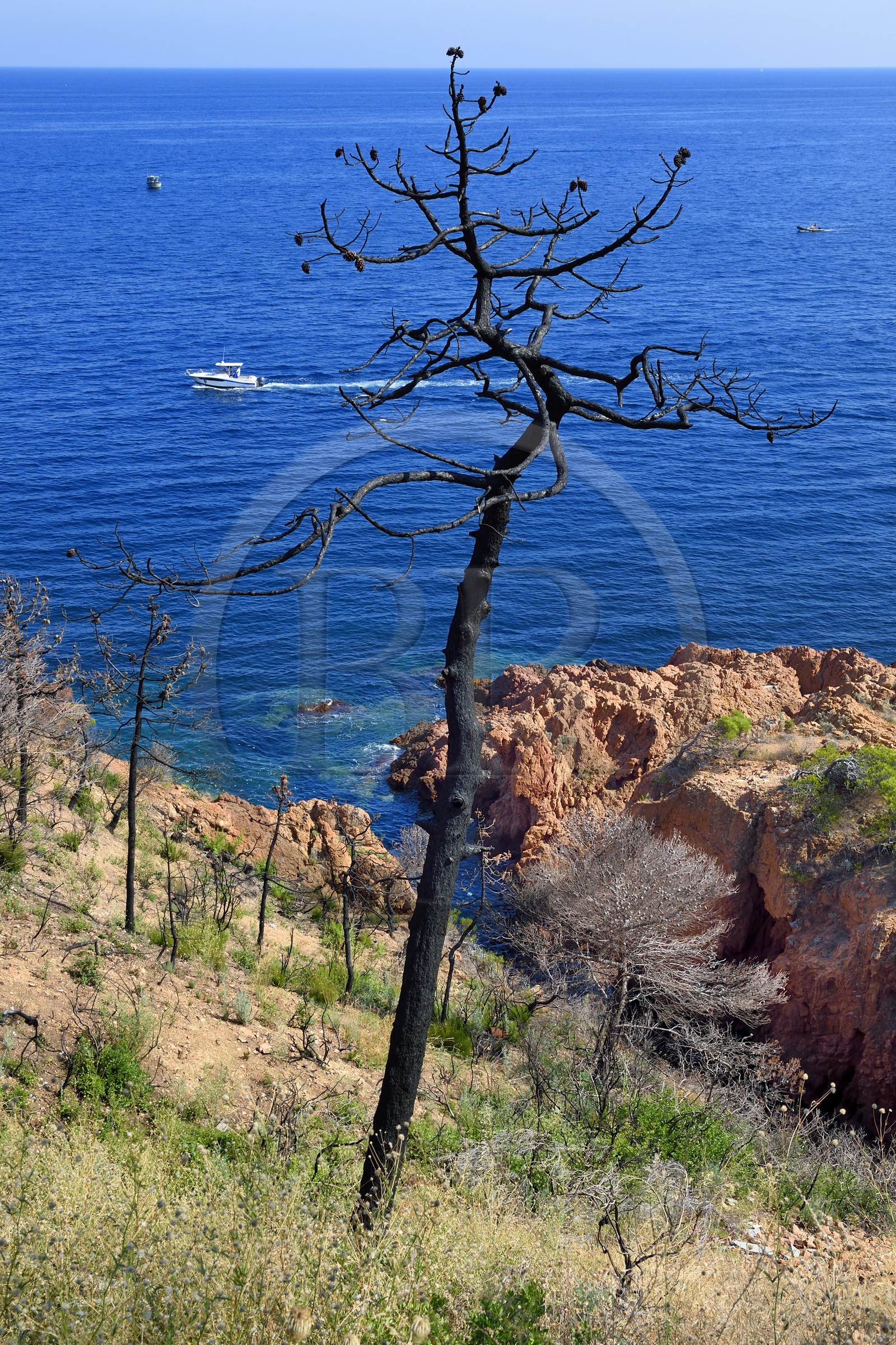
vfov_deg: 43.6
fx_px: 1680
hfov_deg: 29.9
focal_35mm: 45
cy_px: 672
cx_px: 448
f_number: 10
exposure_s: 1/250
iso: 200
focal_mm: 45
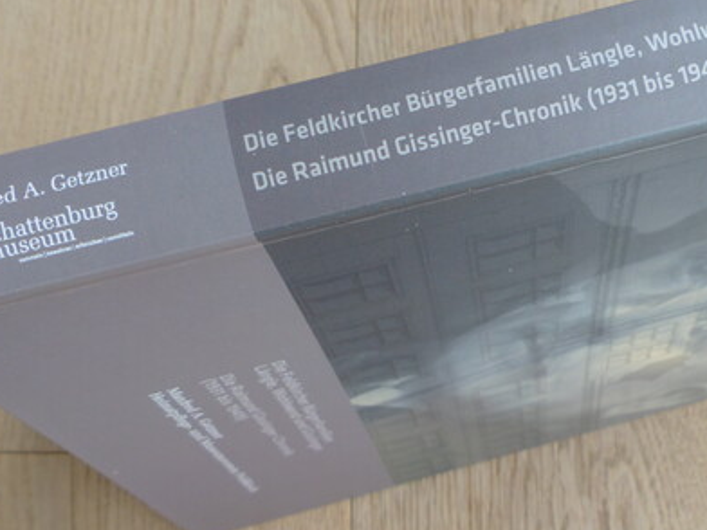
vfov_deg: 36.8
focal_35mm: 39
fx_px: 797
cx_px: 440
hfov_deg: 47.4
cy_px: 270
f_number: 2.8
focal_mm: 4.5
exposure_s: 1/100
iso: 100
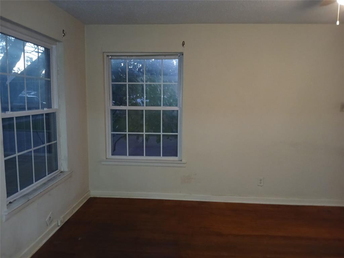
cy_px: 129
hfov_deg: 67.3
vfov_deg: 53.1
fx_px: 258
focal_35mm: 26
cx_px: 172
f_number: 1.8
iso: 320
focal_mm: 3.98
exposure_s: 1/25
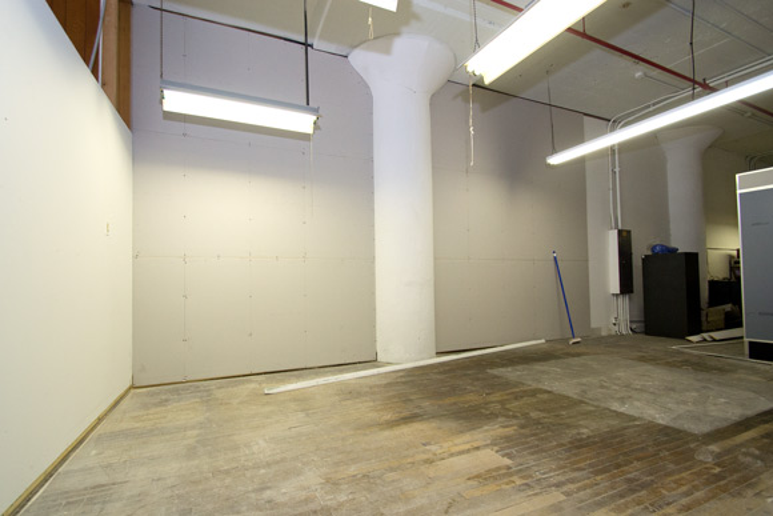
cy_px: 258
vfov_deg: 77.4
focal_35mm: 15
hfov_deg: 100.4
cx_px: 386
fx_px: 322
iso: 800
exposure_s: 1/125
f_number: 4.5
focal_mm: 10
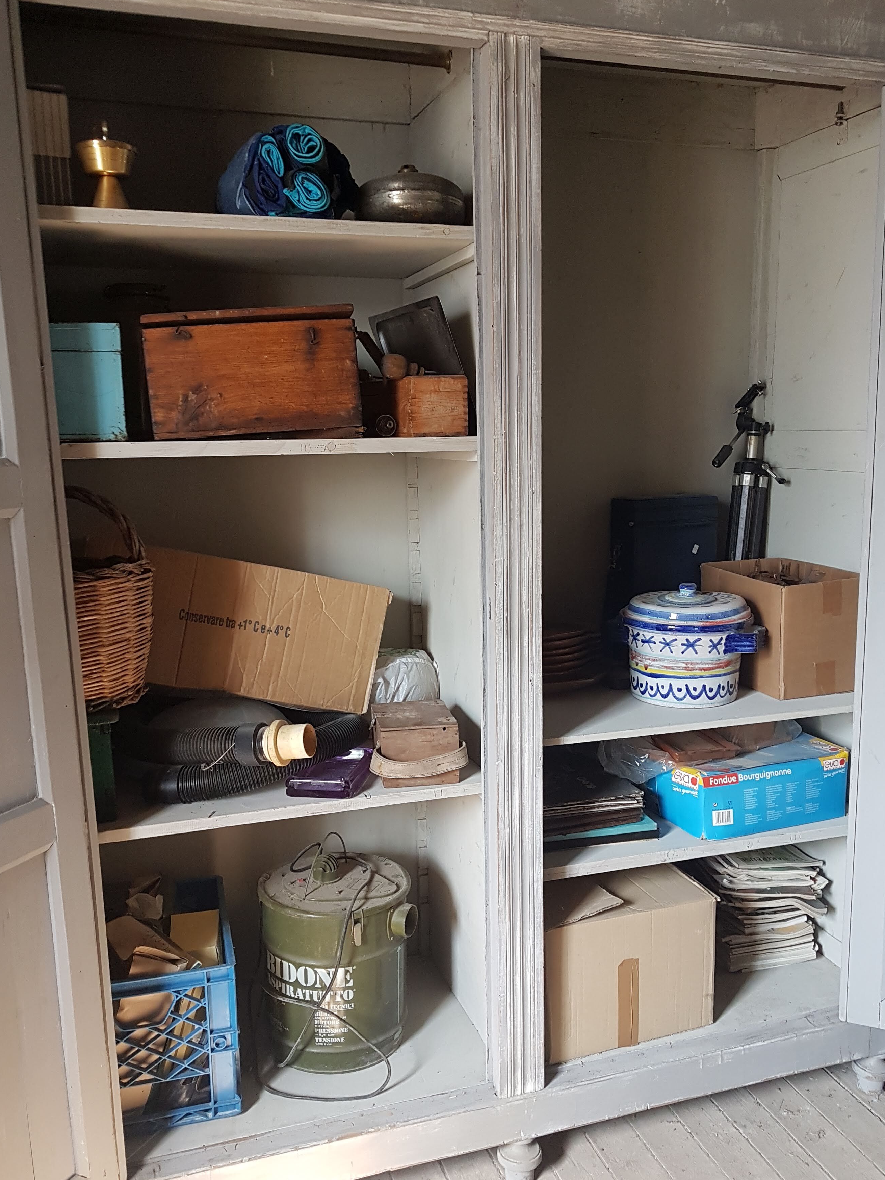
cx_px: 502
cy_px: 608
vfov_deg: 59.9
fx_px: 1023
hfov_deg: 46.7
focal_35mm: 30
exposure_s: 1/50
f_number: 1.7
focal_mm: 4.2
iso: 80
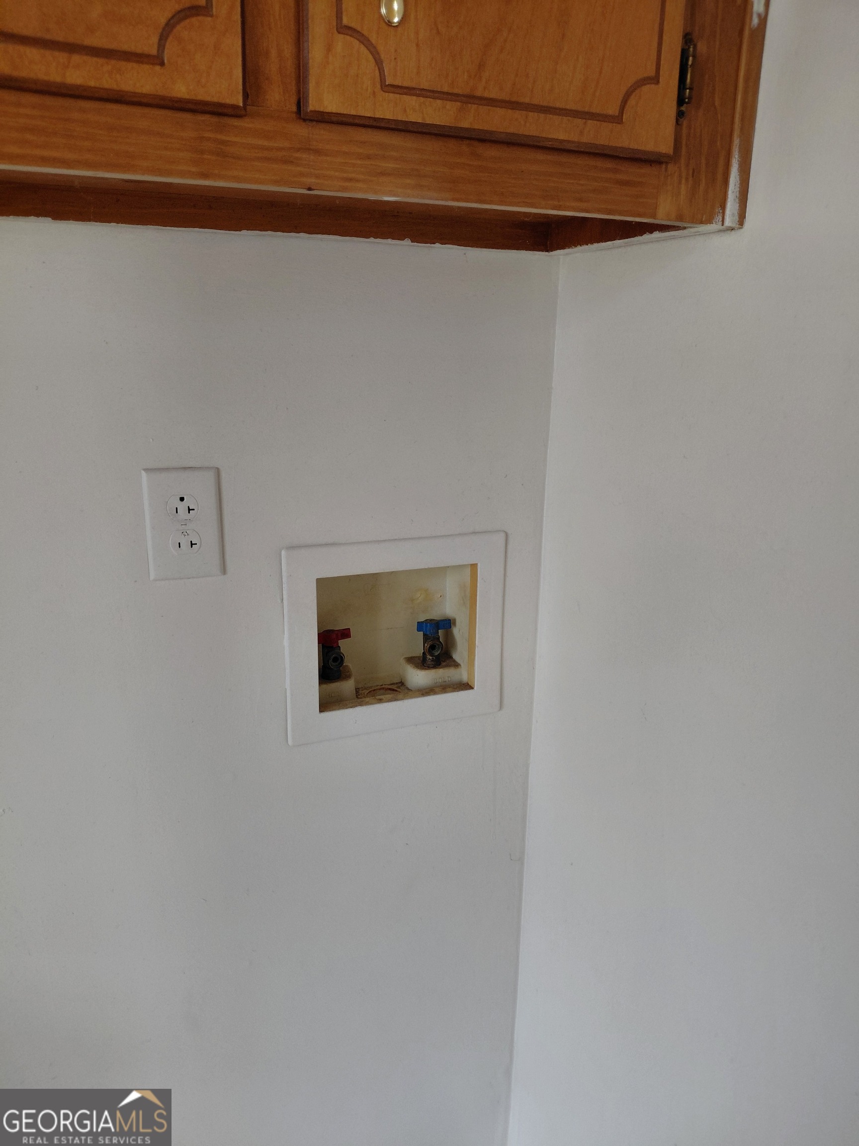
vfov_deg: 69.4
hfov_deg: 54.9
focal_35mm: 25
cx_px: 430
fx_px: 827
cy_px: 573
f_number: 1.8
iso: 160
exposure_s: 1/60
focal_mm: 4.69
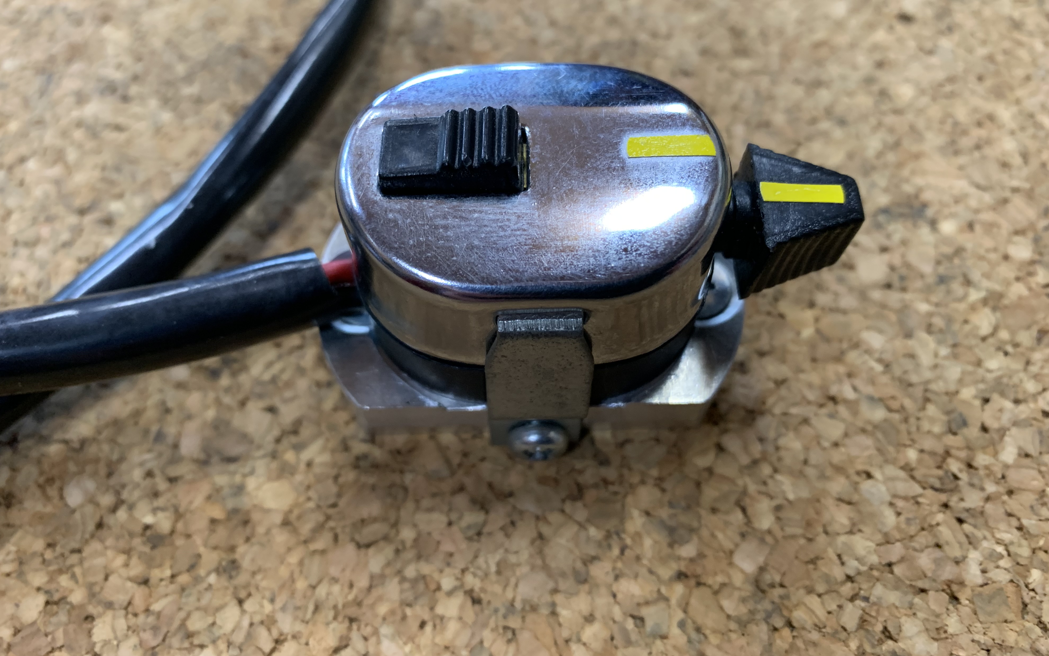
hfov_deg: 66.5
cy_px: 264
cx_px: 529
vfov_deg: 44.3
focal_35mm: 28
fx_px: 800
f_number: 1.8
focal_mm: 4.25
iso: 200
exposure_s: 1/60
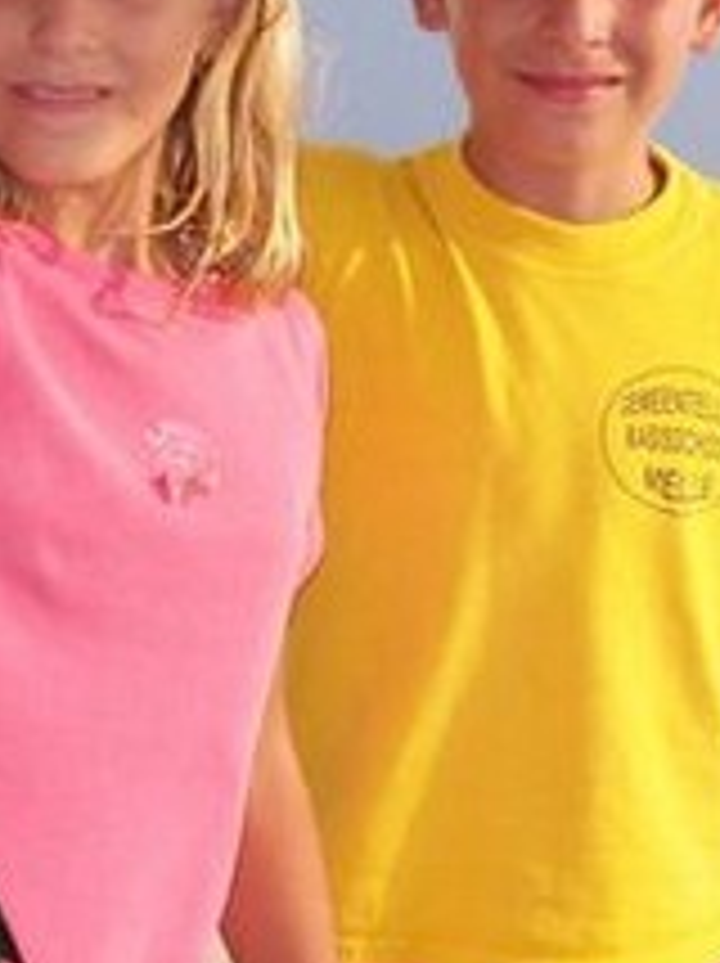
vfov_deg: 17.5
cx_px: 252
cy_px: 693
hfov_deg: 13.2
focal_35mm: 112
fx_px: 3112
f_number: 4.8
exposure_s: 1/500
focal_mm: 8
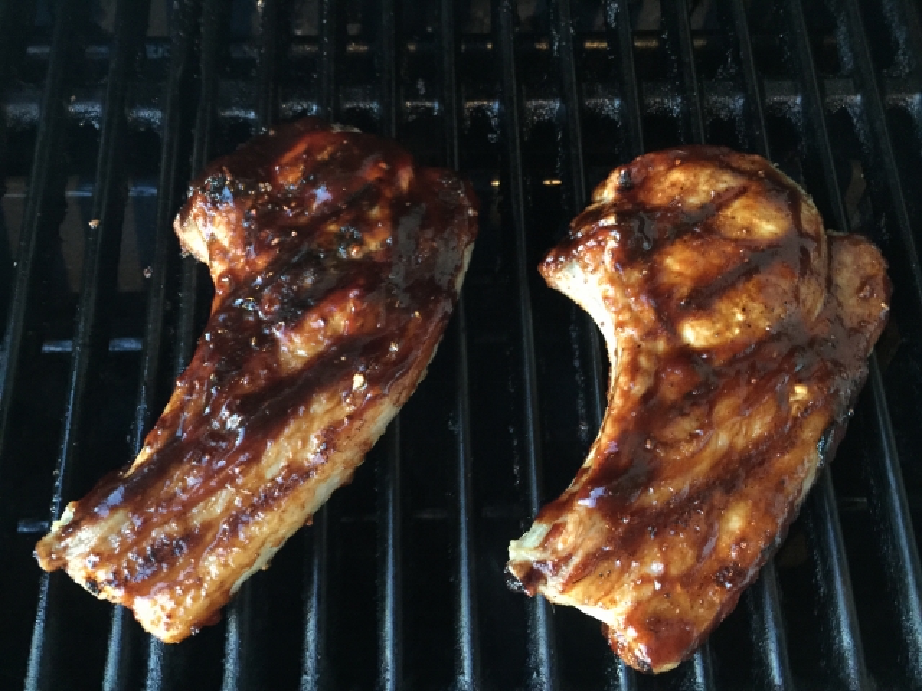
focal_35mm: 29
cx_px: 461
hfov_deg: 61.7
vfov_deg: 48.2
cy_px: 346
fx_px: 772
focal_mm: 4.15
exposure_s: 1/4
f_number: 2.2
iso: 100
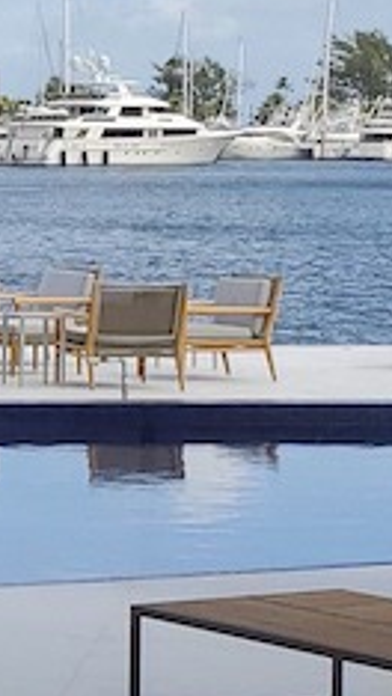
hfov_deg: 6.8
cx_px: -1090
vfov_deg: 14.8
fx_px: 2674
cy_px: 208
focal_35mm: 145
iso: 50
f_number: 2.4
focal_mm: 4.3
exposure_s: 1/461
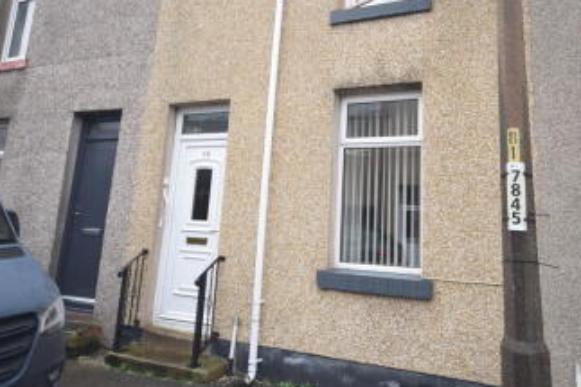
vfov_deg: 44.4
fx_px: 464
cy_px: 120
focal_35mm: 29
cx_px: 345
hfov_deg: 63.6
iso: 400
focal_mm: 13
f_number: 6.3
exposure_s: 1/160
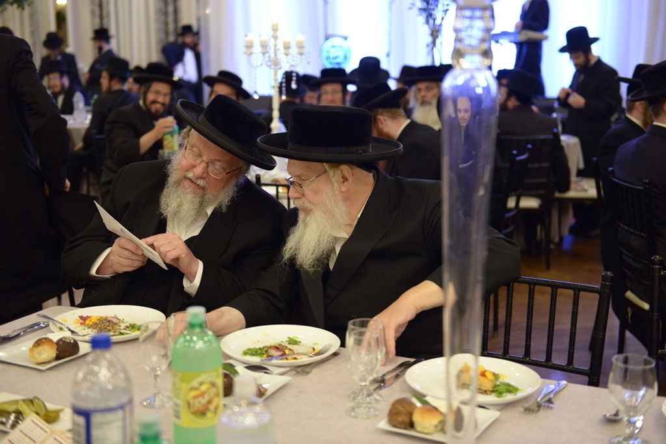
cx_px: 333
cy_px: 222
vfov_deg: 26.0
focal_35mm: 52
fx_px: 962
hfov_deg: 38.2
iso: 2000
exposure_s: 1/125
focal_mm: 52
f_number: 2.8
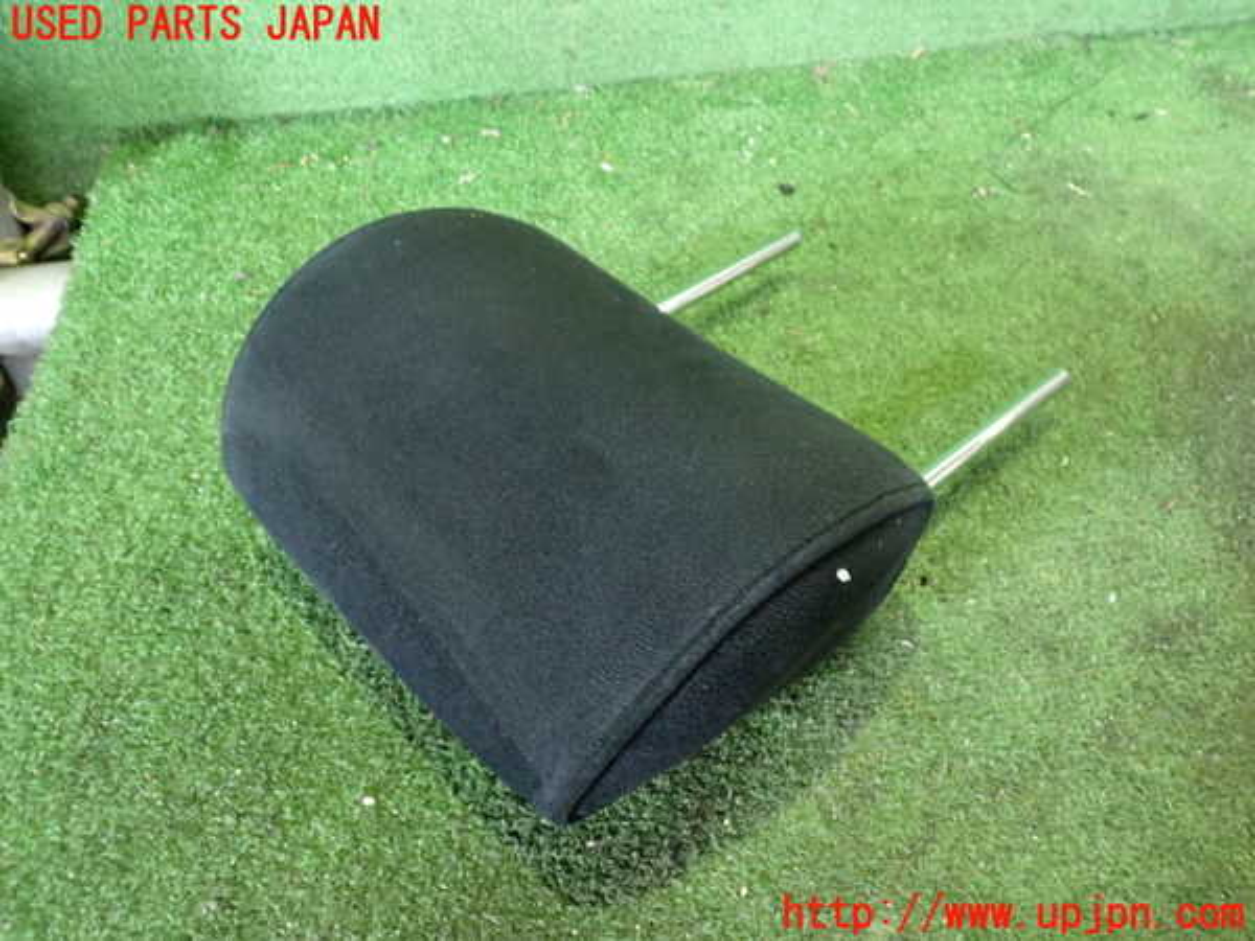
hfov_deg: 60.0
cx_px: 628
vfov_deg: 46.8
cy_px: 470
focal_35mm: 30
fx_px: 1088
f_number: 2.3
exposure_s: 1/30
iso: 800
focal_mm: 5.4
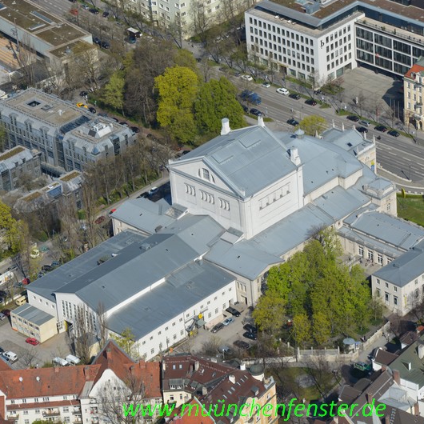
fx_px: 2134
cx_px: 254
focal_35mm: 154
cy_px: 212
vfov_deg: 11.3
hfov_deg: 11.3
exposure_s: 1/250
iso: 100
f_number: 8
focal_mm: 80
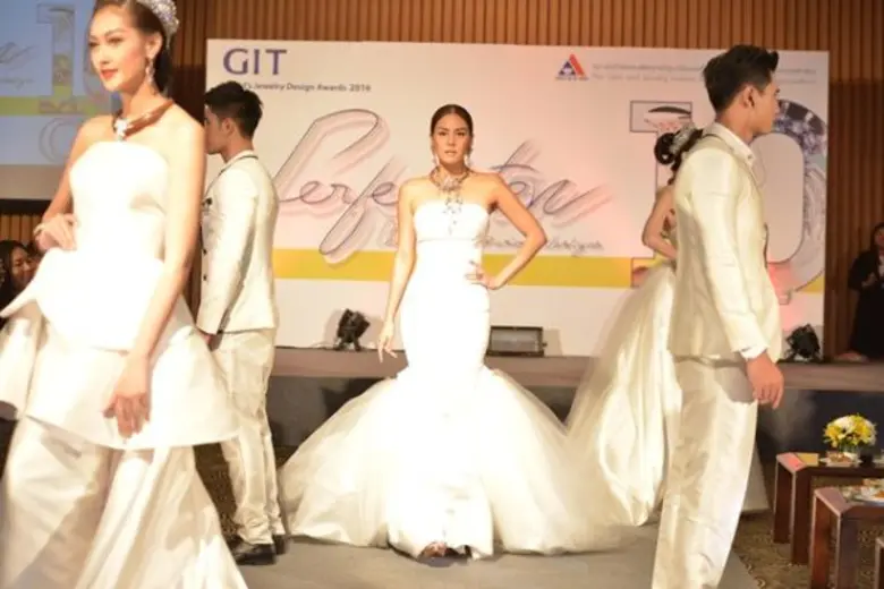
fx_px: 1719
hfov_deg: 28.8
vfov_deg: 19.5
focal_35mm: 70
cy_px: 294
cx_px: 442
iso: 2000
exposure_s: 1/200
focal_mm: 70
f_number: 4.5
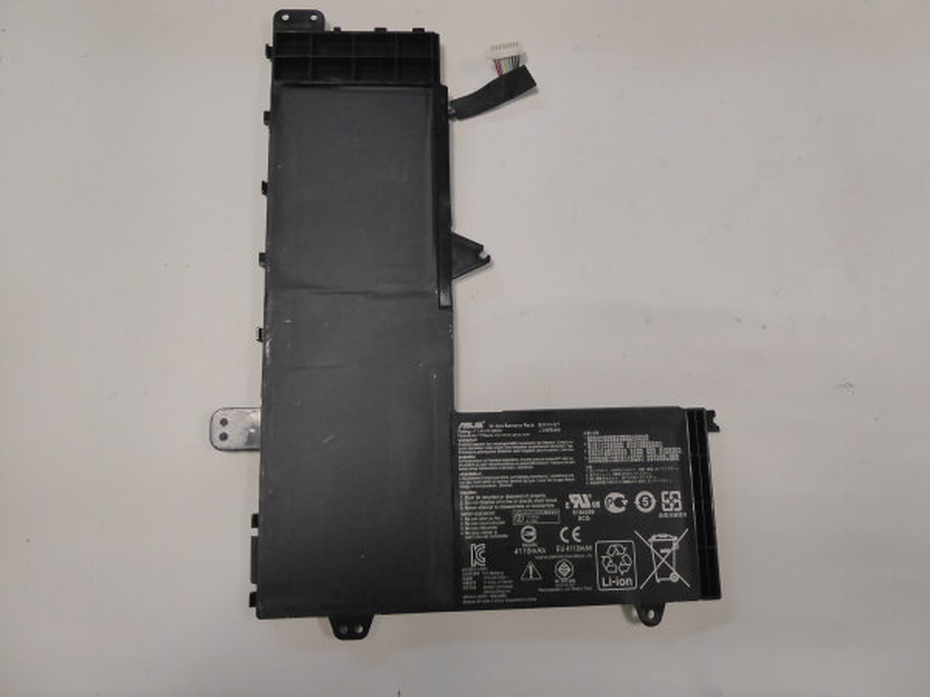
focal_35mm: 25
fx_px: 672
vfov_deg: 54.9
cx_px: 465
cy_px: 348
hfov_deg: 69.4
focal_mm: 4.3
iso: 400
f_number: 3.3
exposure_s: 1/100
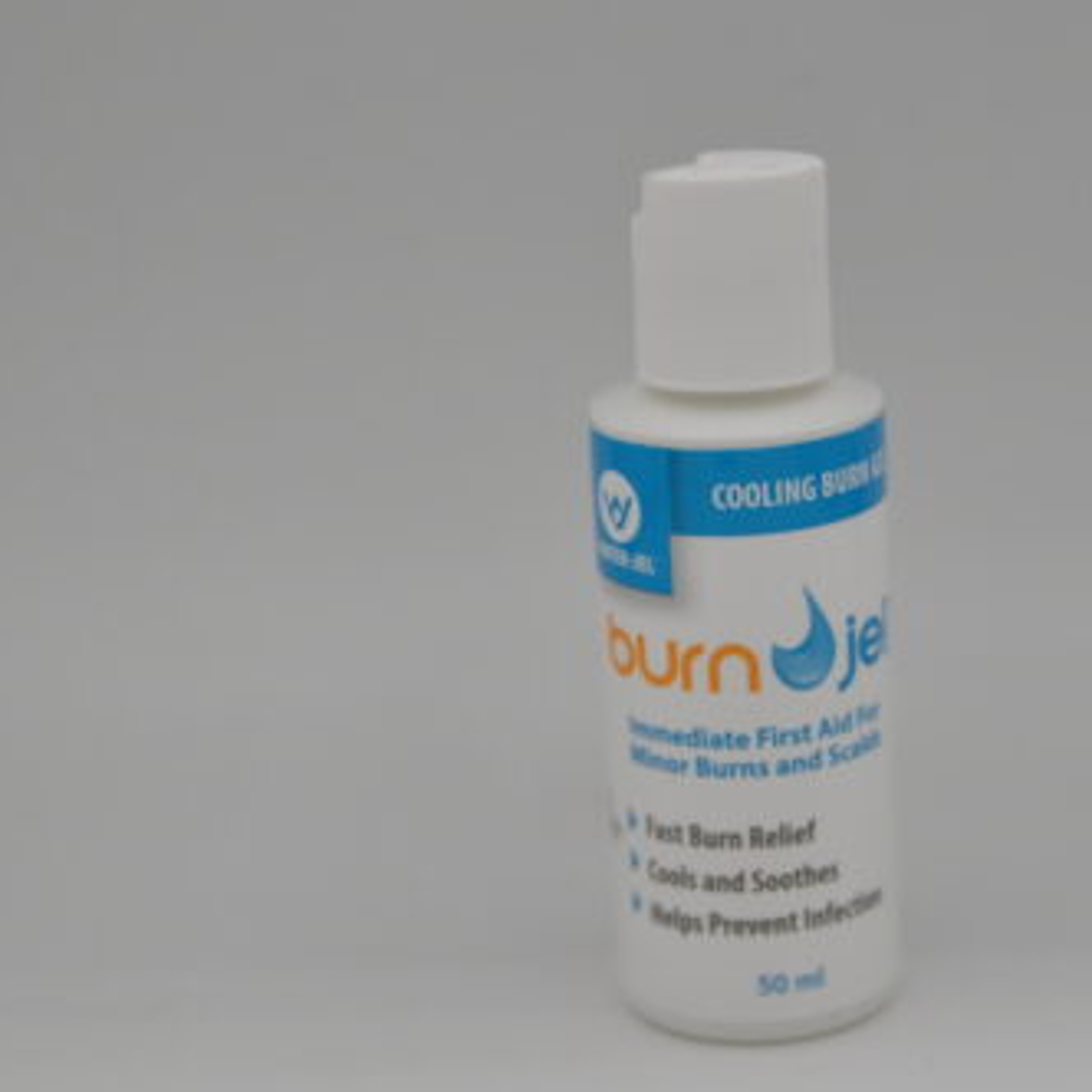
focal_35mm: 115
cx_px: 710
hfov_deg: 15.1
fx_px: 4104
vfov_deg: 15.2
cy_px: 548
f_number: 2.8
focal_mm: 50
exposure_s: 1/2000
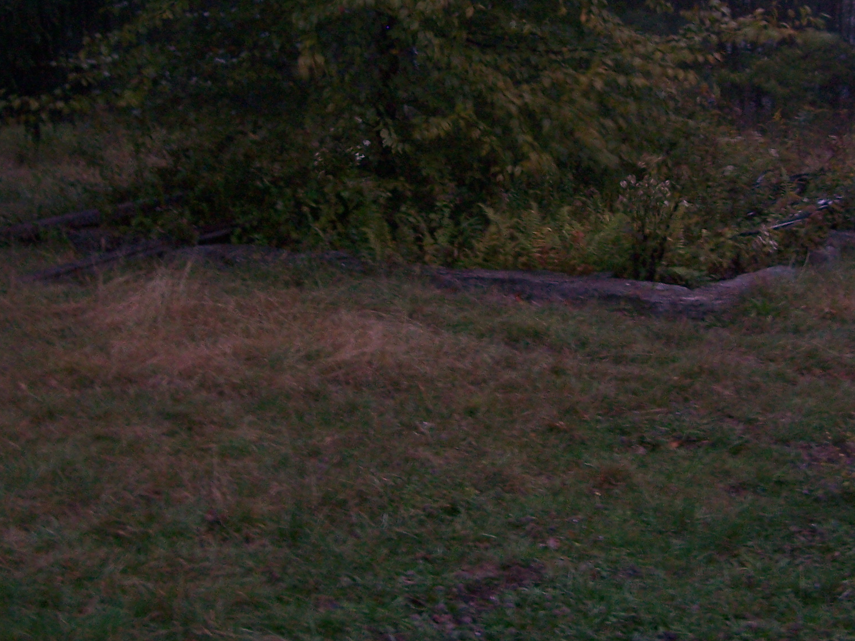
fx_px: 1605
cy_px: 154
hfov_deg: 29.8
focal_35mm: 65
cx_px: 488
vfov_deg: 22.4
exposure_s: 1/8
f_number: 2.8
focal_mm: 6.3
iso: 140
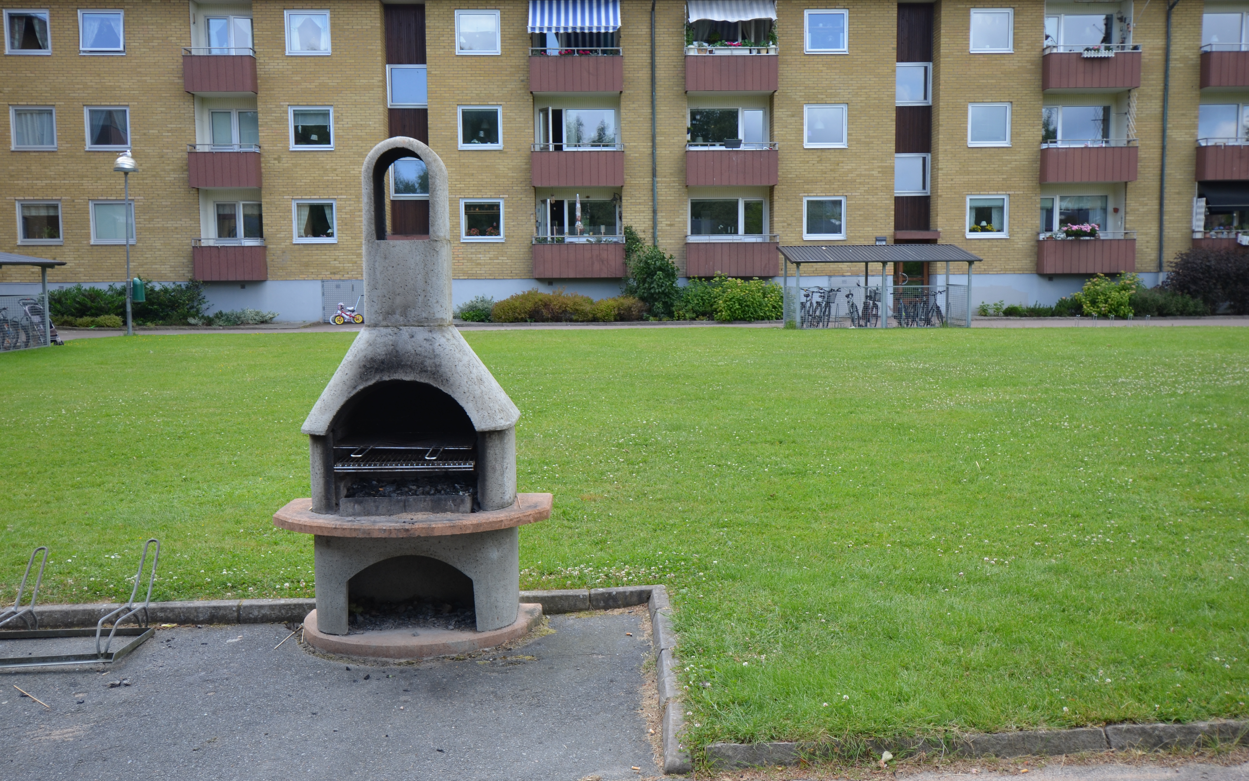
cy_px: 386
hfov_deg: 52.7
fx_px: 1259
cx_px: 625
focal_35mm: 37
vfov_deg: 34.4
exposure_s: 1/160
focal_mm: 24
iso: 200
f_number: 6.3
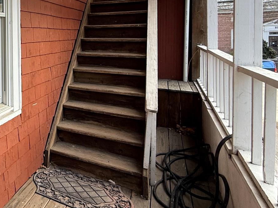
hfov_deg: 44.3
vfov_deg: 41.9
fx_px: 257
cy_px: 37
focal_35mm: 32
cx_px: -24
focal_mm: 2.22
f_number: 2.2
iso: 40
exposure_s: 1/104
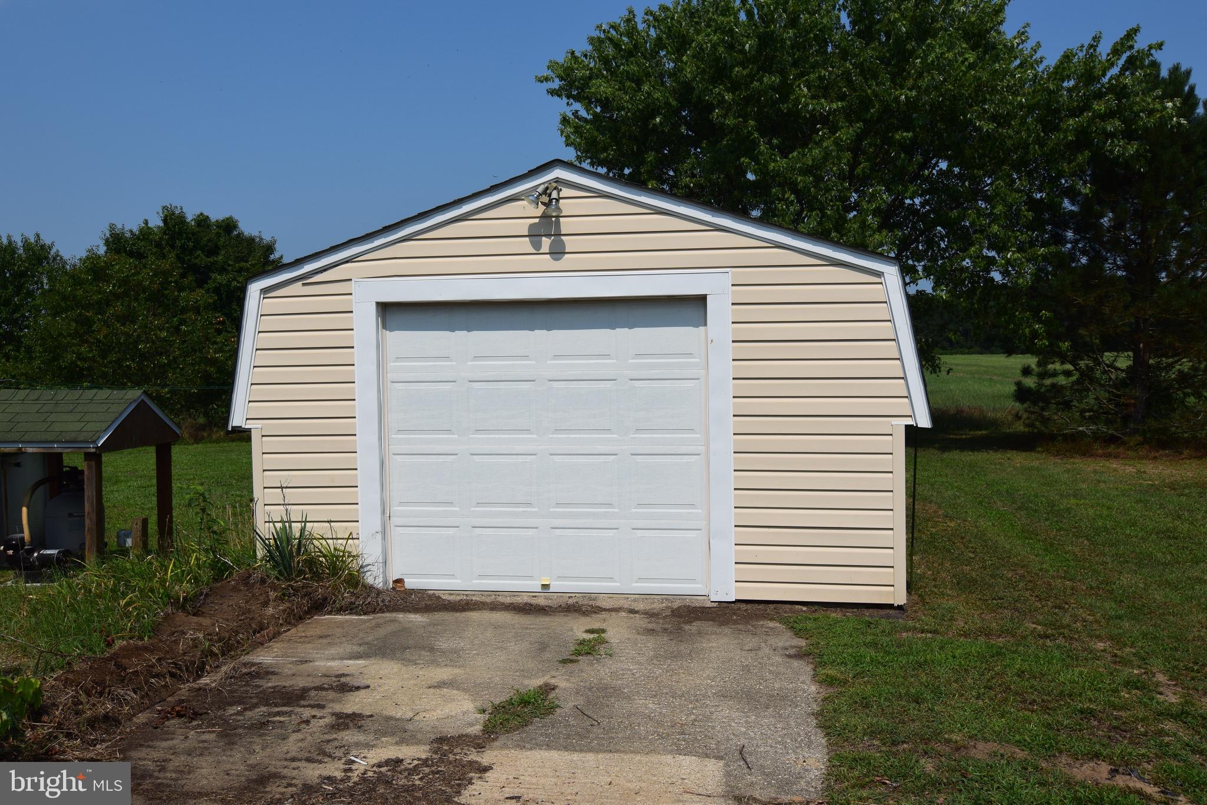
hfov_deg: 61.9
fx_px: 1006
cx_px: 604
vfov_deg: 43.6
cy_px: 402
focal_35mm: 30
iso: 200
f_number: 13
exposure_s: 1/800
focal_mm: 20
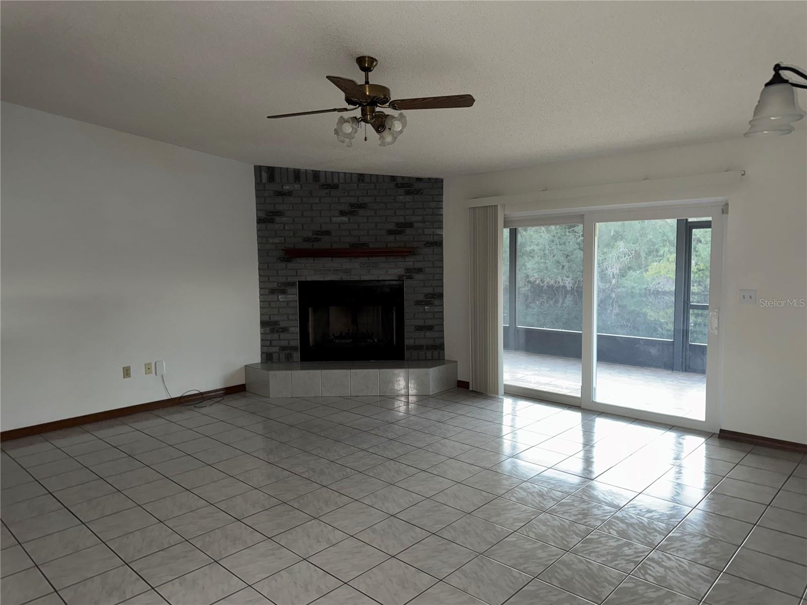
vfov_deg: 56.8
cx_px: 404
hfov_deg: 71.6
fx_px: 560
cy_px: 302
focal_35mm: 24
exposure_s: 1/12
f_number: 1.78
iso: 200
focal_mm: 6.76
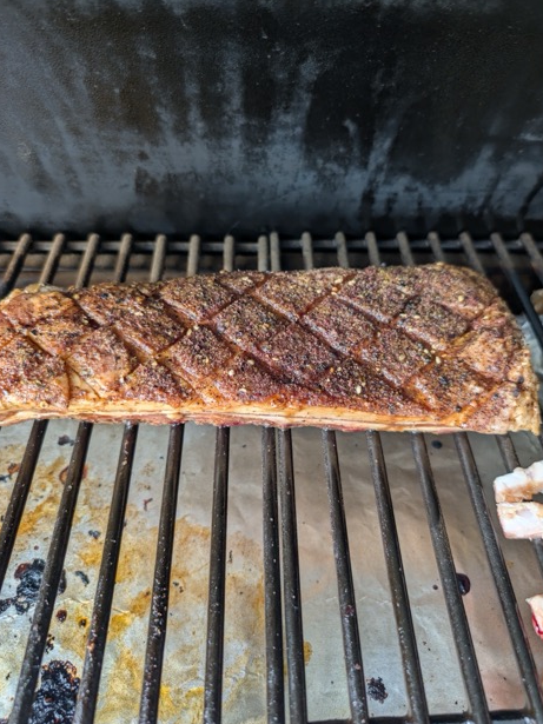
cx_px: 272
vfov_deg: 69.4
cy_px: 353
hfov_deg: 54.9
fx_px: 523
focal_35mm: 25
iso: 377
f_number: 1.68
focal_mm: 6.9
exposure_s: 1/299
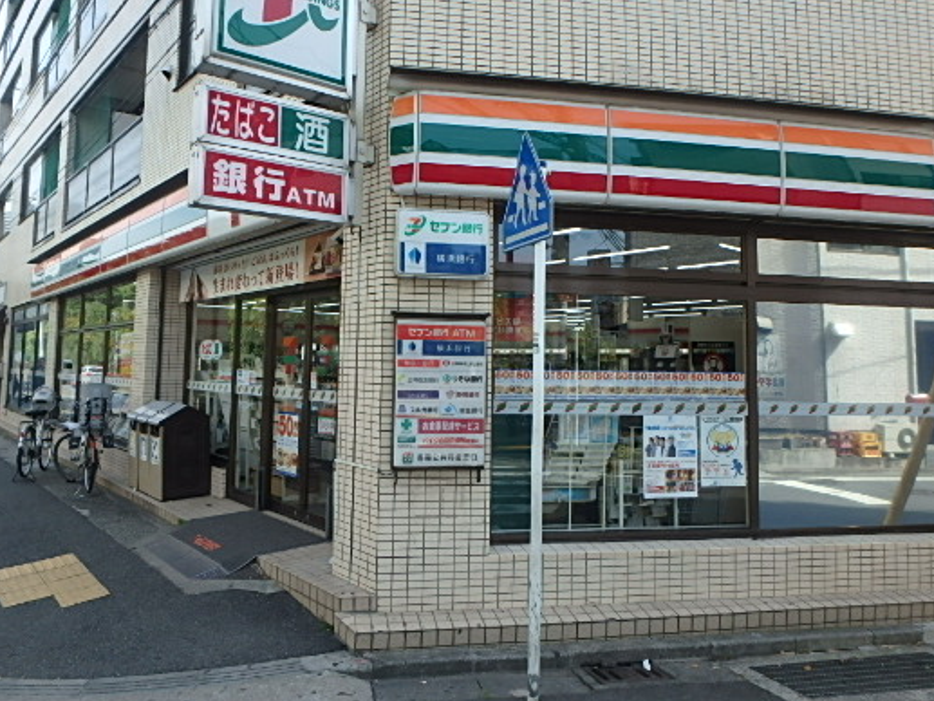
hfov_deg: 67.3
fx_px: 702
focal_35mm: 26
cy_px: 298
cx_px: 455
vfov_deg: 52.9
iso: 125
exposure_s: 1/400
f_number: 3.5
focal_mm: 3.7
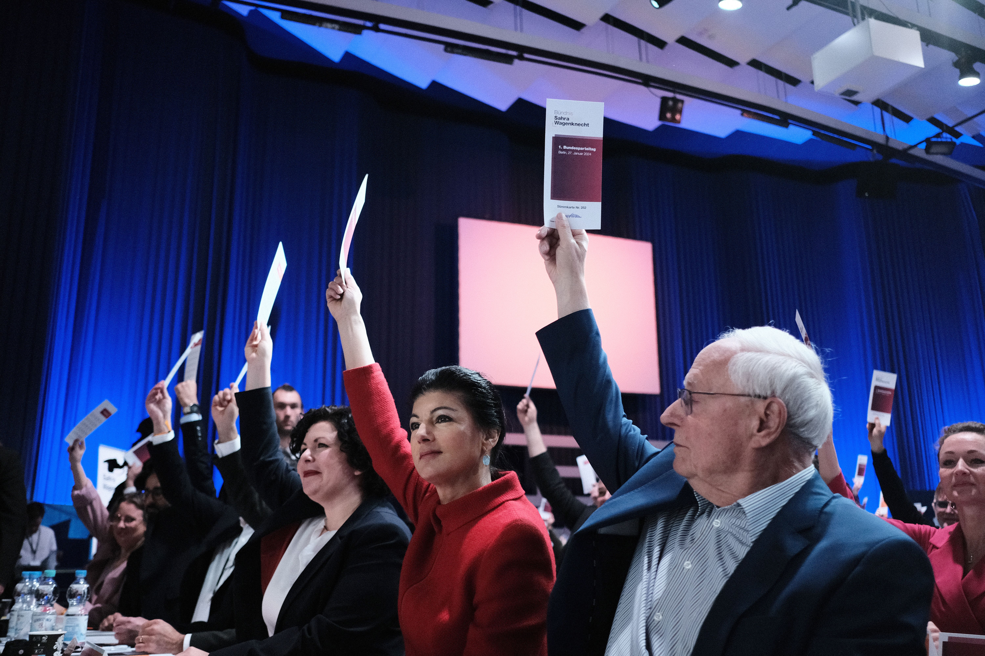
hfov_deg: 54.4
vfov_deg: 37.9
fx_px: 958
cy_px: 328
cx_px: 492
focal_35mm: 35
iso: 2000
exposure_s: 1/250
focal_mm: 23
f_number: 2
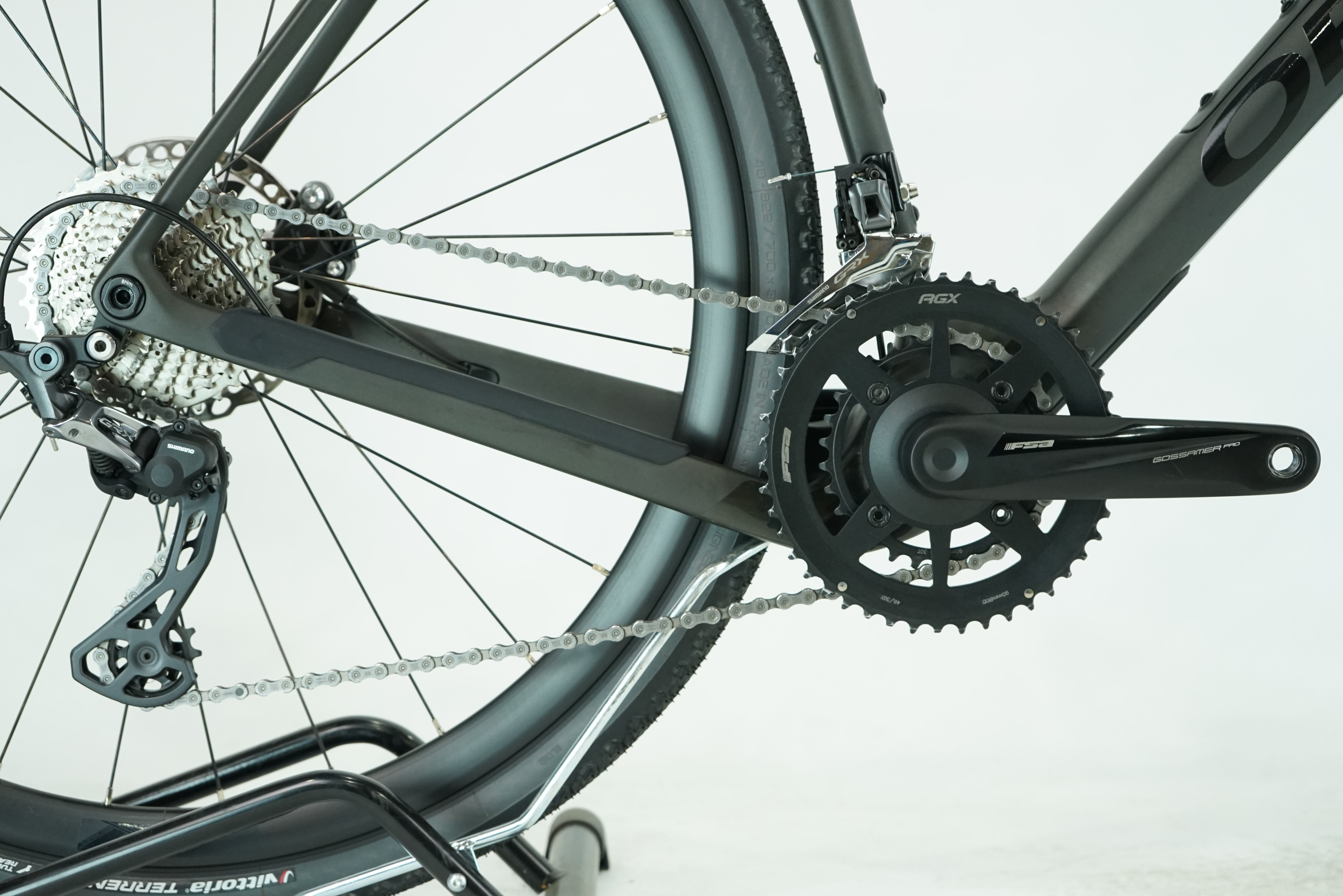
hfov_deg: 31.9
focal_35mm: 63
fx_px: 2350
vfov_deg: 21.6
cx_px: 672
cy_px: 448
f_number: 5.6
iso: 1600
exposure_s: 1/200
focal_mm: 63
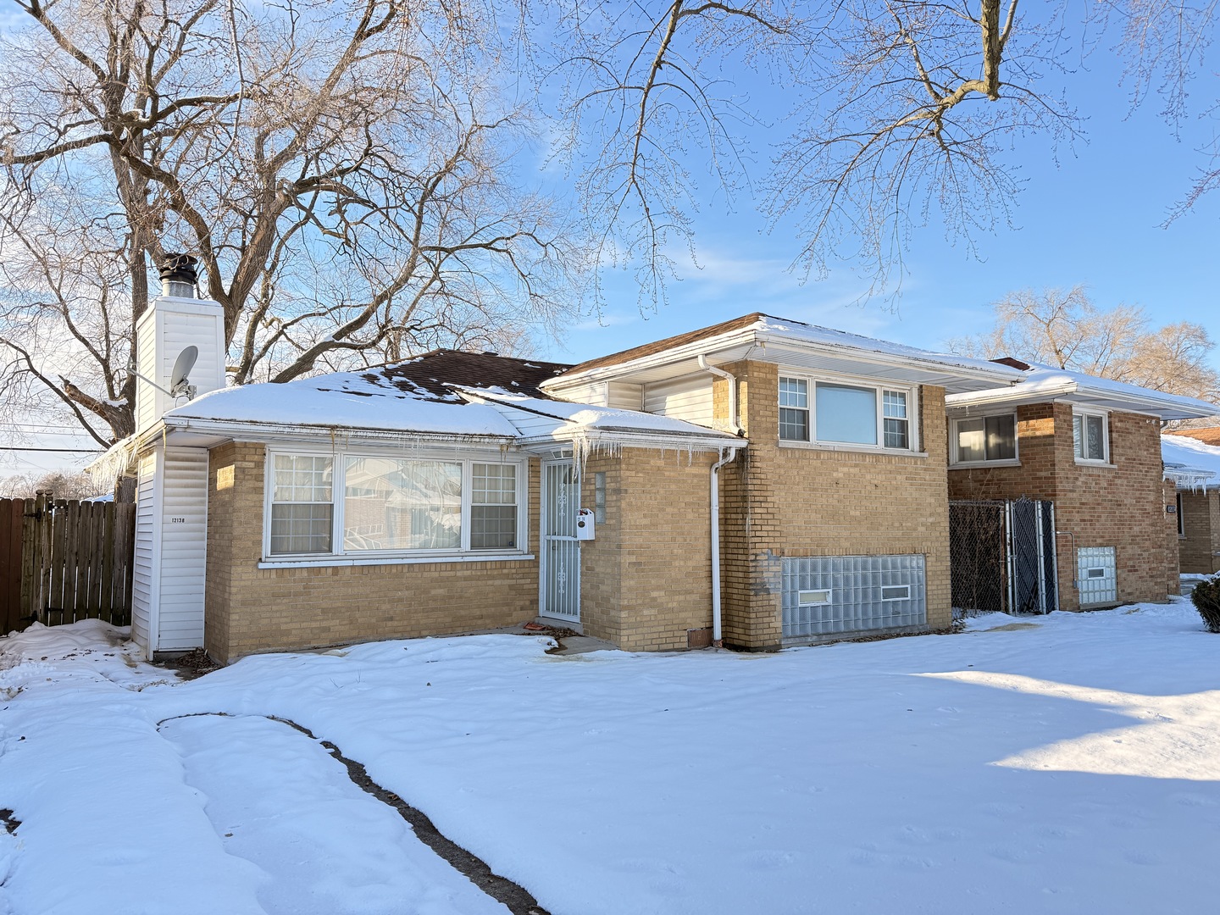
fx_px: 846
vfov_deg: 56.8
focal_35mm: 24
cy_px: 458
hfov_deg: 71.6
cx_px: 610
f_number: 1.78
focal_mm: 6.76
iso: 100
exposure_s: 1/920
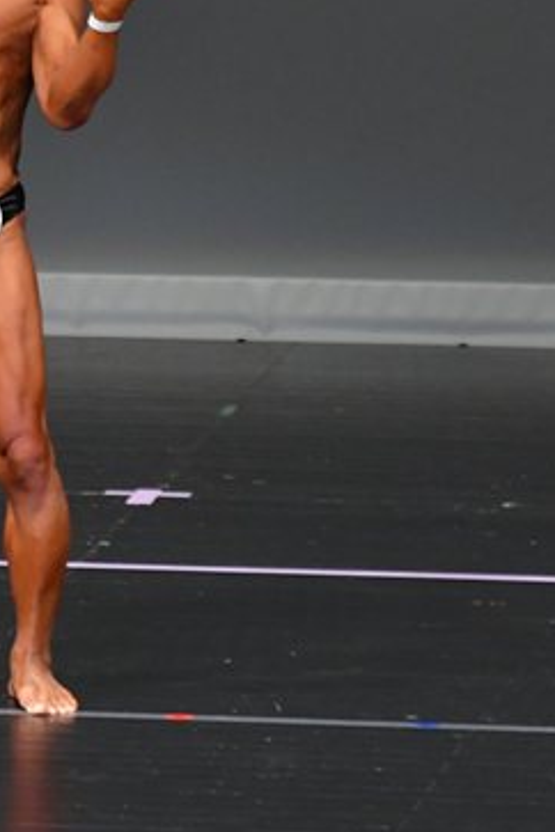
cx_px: -143
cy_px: 277
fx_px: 15539
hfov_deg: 2.0
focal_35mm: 672
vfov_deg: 3.1
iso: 4000
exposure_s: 1/400
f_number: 5.6
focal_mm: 210
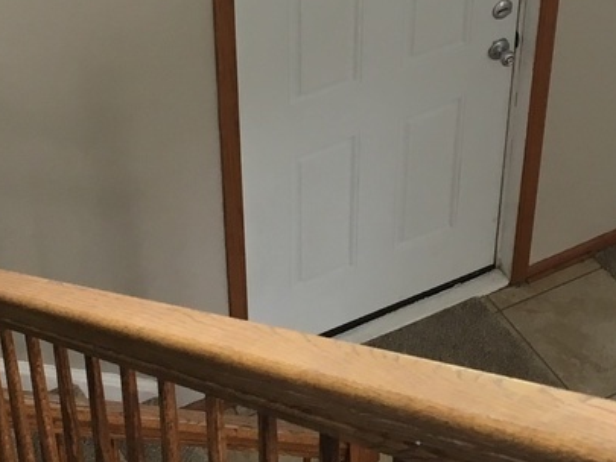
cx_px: 345
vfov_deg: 14.4
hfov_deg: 19.1
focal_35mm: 103
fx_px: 1833
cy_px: 196
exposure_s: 1/30
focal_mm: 4.15
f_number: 2.2
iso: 25
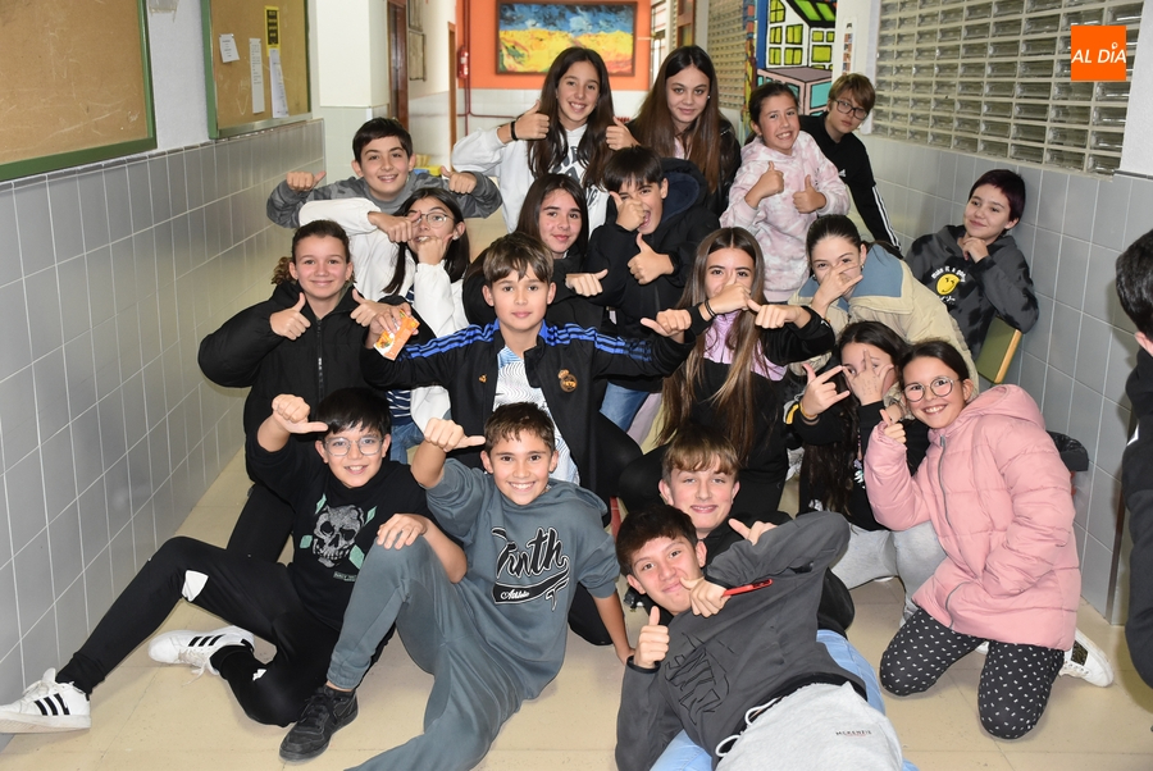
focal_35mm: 39
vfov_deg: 34.3
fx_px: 1250
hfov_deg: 49.5
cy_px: 386
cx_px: 576
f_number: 3.8
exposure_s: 1/60
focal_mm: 26
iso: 1400
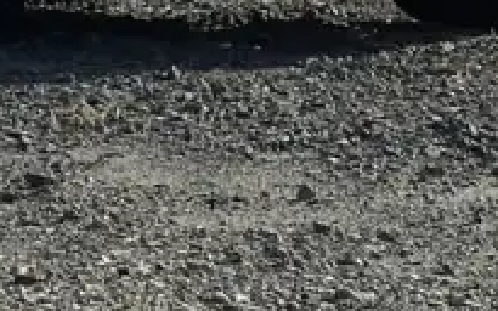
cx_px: 24
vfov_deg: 3.8
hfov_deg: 6.2
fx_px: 4613
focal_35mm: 340
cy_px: -477
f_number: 2.8
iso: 32
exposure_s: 1/1376
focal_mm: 9
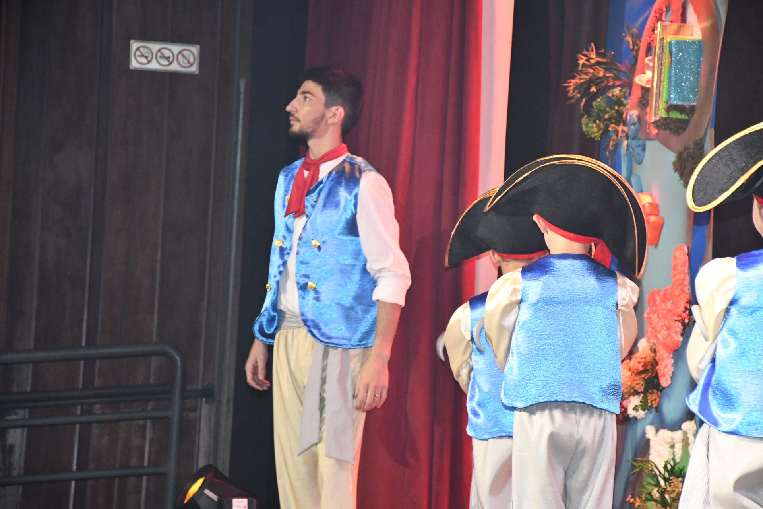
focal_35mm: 142
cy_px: 254
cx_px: 382
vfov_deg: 9.7
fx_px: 3009
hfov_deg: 14.4
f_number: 5.3
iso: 3200
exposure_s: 1/60
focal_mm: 95
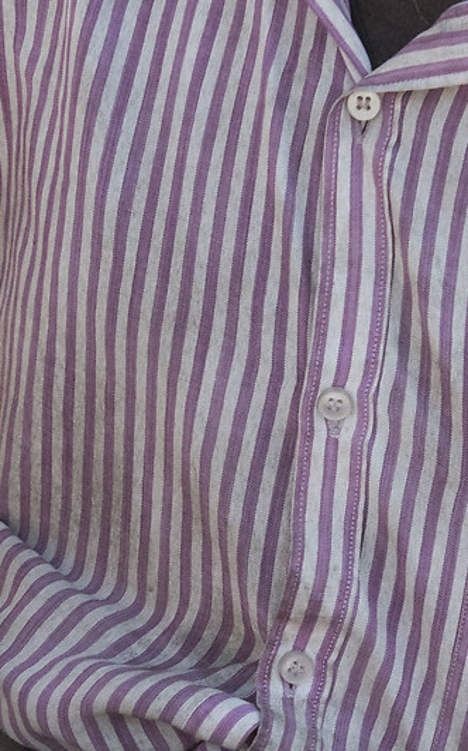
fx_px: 4229
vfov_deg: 10.1
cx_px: 35
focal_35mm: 207
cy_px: 748
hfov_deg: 6.3
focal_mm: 45
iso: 500
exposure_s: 1/1000
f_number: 7.1
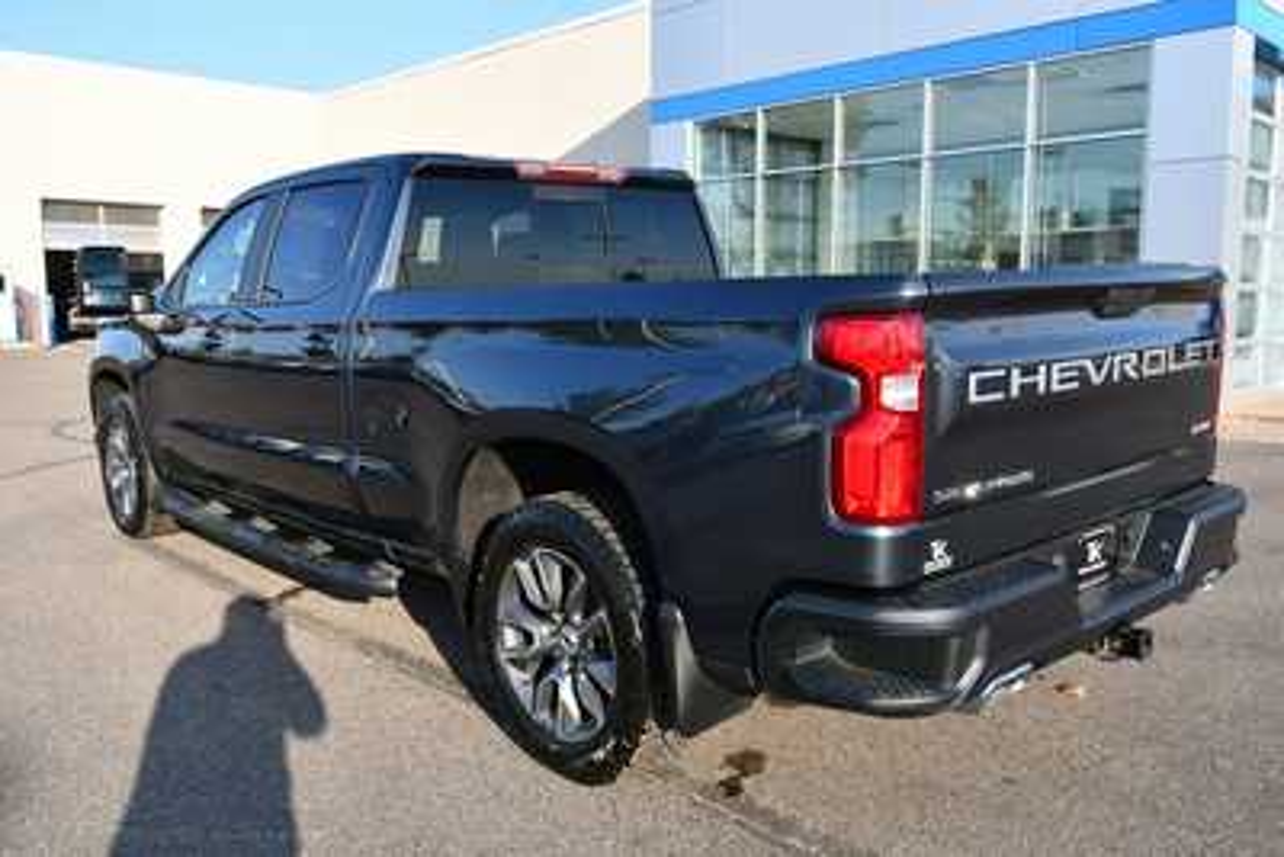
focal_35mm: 30
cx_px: 642
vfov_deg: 43.6
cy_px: 428
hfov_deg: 61.9
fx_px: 1070
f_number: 7.1
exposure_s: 1/250
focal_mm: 20
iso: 200
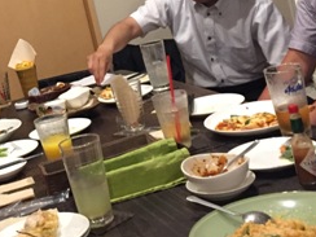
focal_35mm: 76
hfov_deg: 25.0
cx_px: 43
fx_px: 694
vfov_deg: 18.8
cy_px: -3
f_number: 2.2
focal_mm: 4.15
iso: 250
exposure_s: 1/15
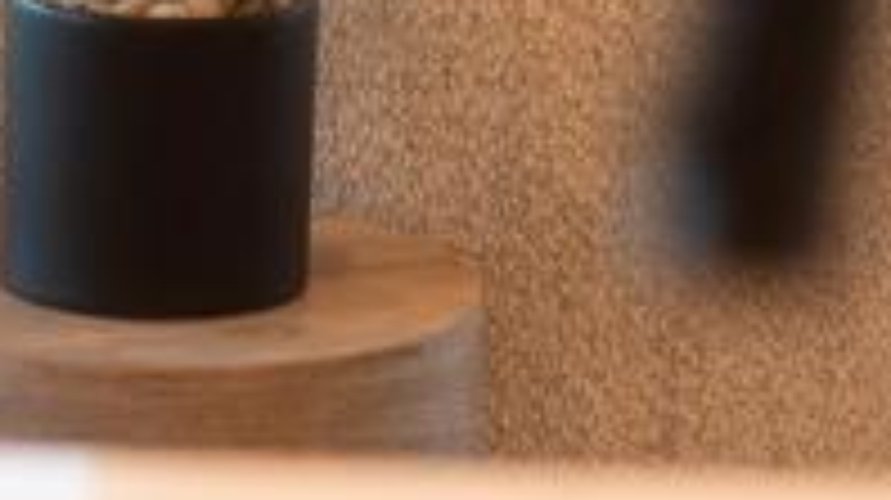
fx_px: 6799
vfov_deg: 4.2
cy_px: -390
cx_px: 634
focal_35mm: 288
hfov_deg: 7.5
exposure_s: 1/320
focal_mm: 85
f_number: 3.2
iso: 800
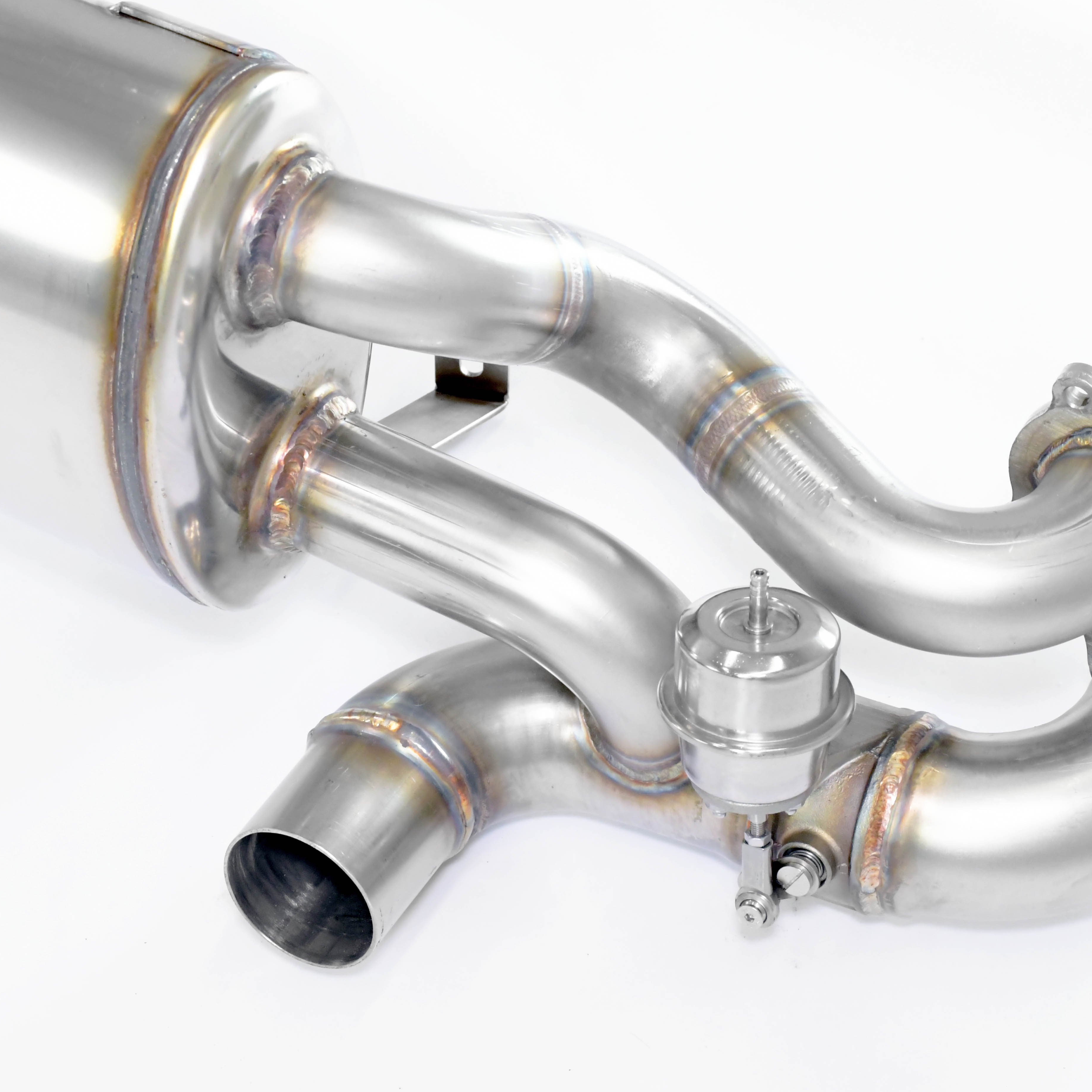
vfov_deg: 18.1
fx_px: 3426
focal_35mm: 96
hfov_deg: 18.1
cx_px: 601
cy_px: 546
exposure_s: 1/200
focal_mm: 50
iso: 4000
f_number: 10
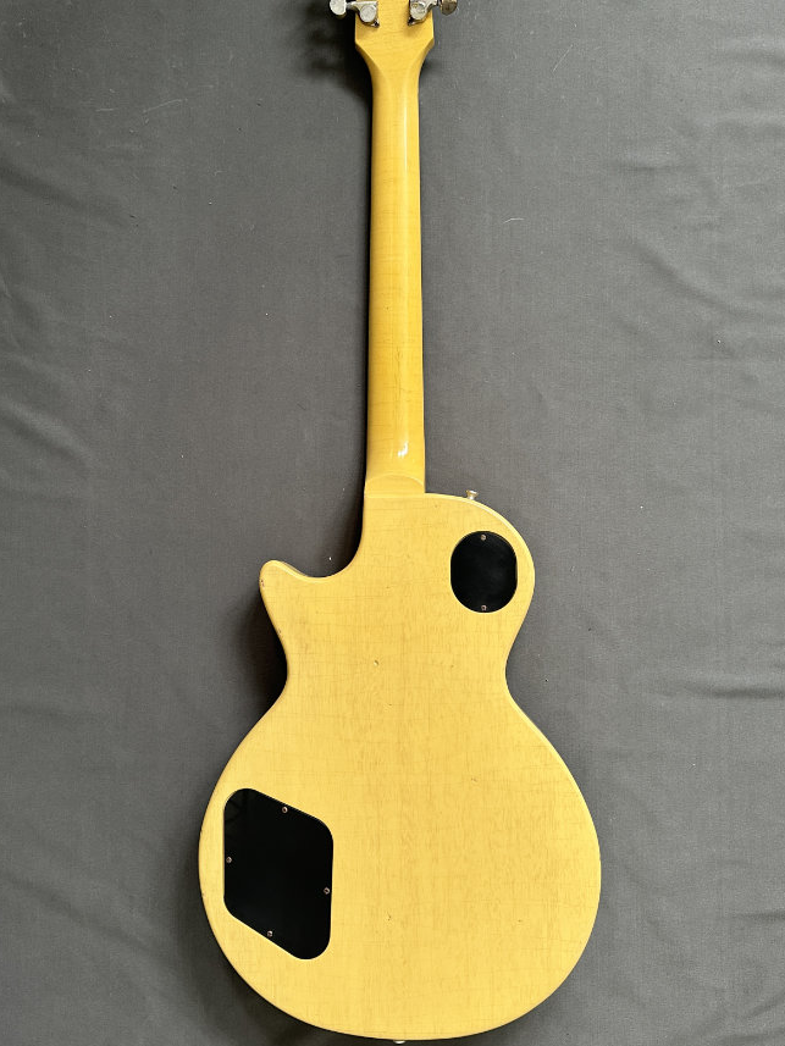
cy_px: 454
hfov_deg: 49.8
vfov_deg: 63.2
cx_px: 382
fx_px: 846
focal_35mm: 28
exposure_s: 1/92
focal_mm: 6.9
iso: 250
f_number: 1.8
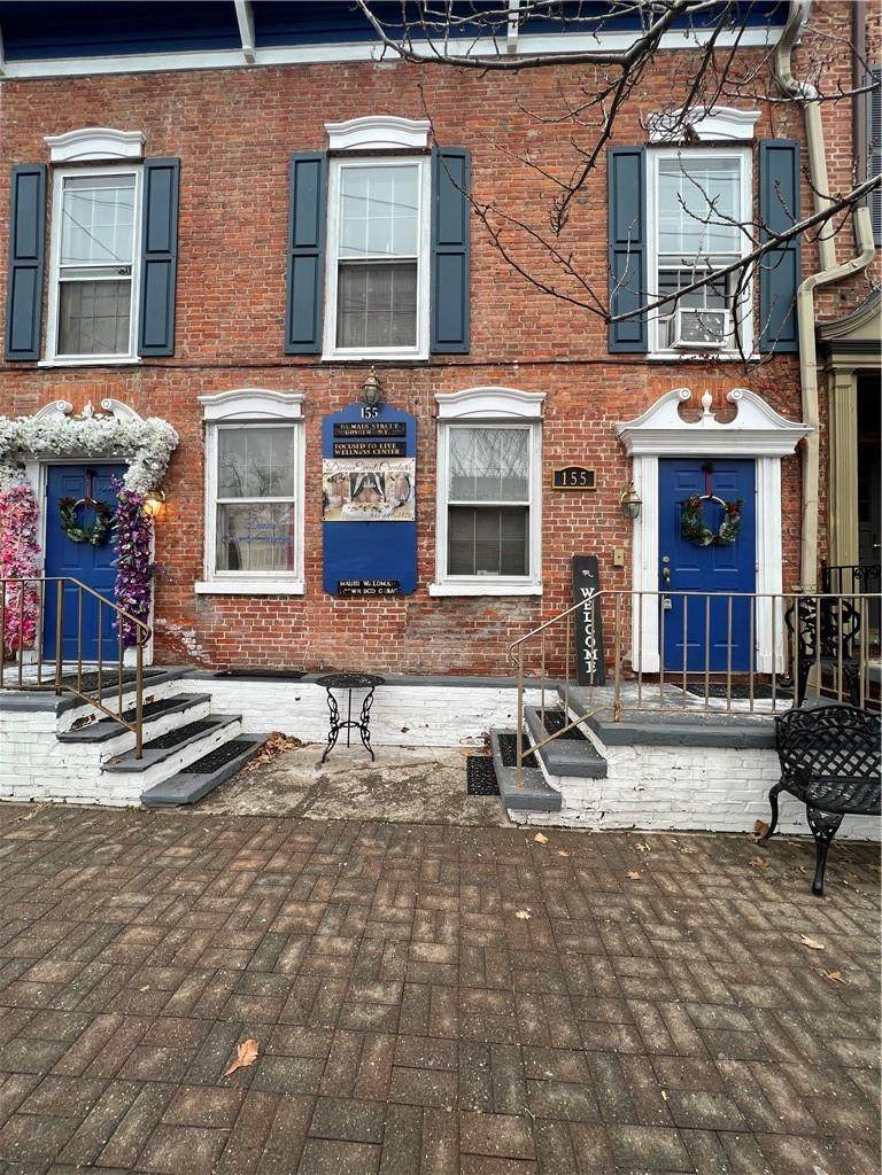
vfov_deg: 106.2
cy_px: 588
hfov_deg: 89.9
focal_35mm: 13
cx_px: 441
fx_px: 442
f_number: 1.8
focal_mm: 1.57
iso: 32
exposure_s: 1/140
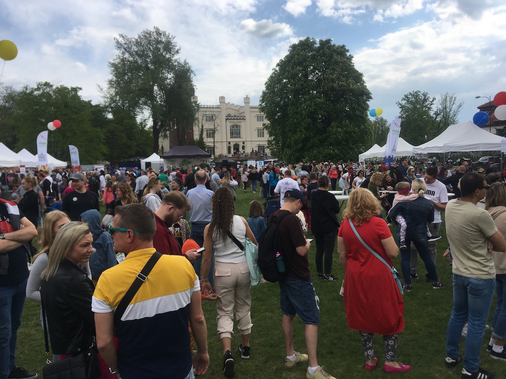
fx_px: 424
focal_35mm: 29
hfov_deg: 61.7
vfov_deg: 48.2
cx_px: 253
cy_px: 190
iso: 25
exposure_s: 1/1923
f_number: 2.2
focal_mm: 4.15
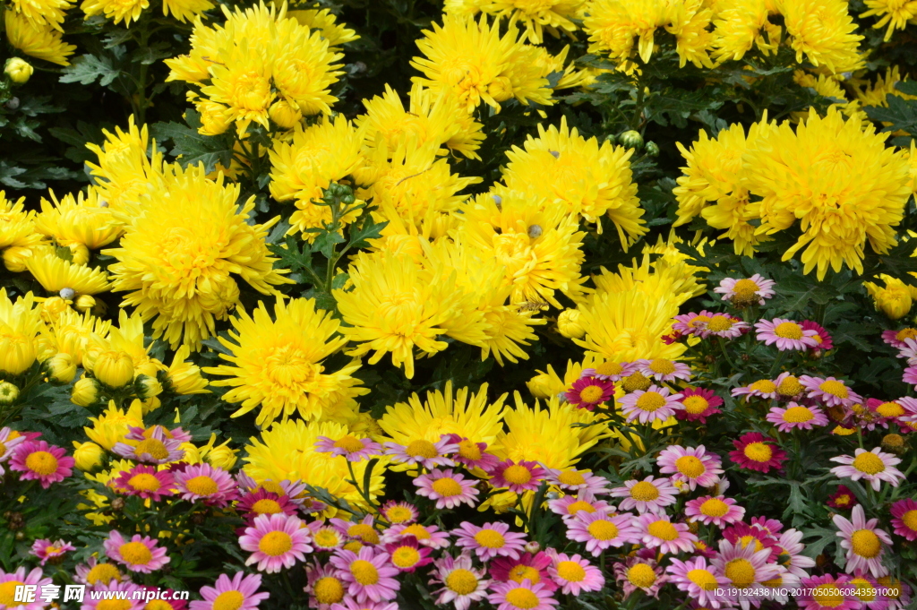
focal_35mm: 135
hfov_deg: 15.2
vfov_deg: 10.1
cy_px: 305
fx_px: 3436
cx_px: 458
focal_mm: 90
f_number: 20
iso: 1250
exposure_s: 1/250
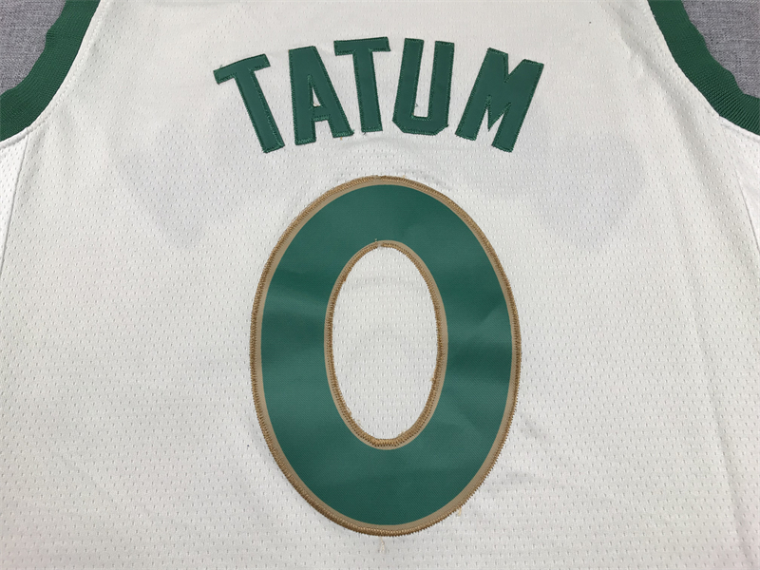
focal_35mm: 28
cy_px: 285
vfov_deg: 49.7
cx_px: 380
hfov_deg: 63.4
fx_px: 615
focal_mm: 3.99
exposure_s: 1/117
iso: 20
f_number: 1.8
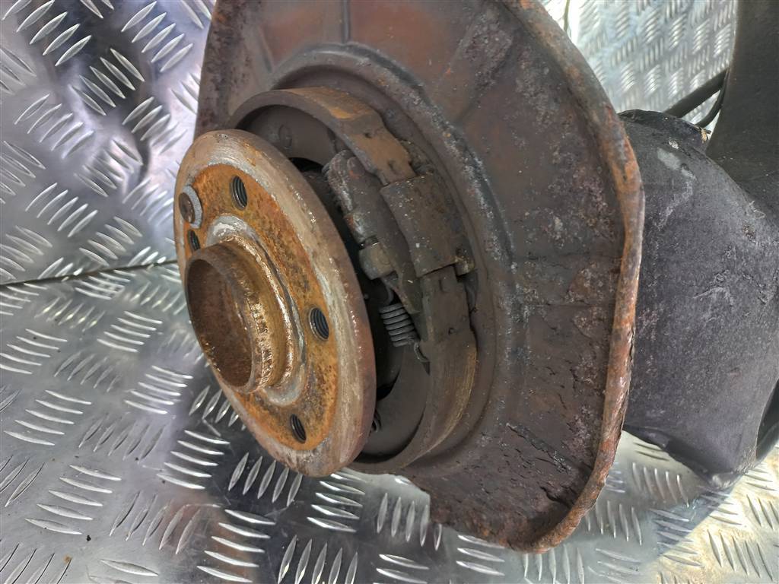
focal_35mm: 25
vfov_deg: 54.9
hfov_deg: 69.4
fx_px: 563
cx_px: 390
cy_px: 292
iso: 125
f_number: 1.8
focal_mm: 4.6
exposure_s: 1/50
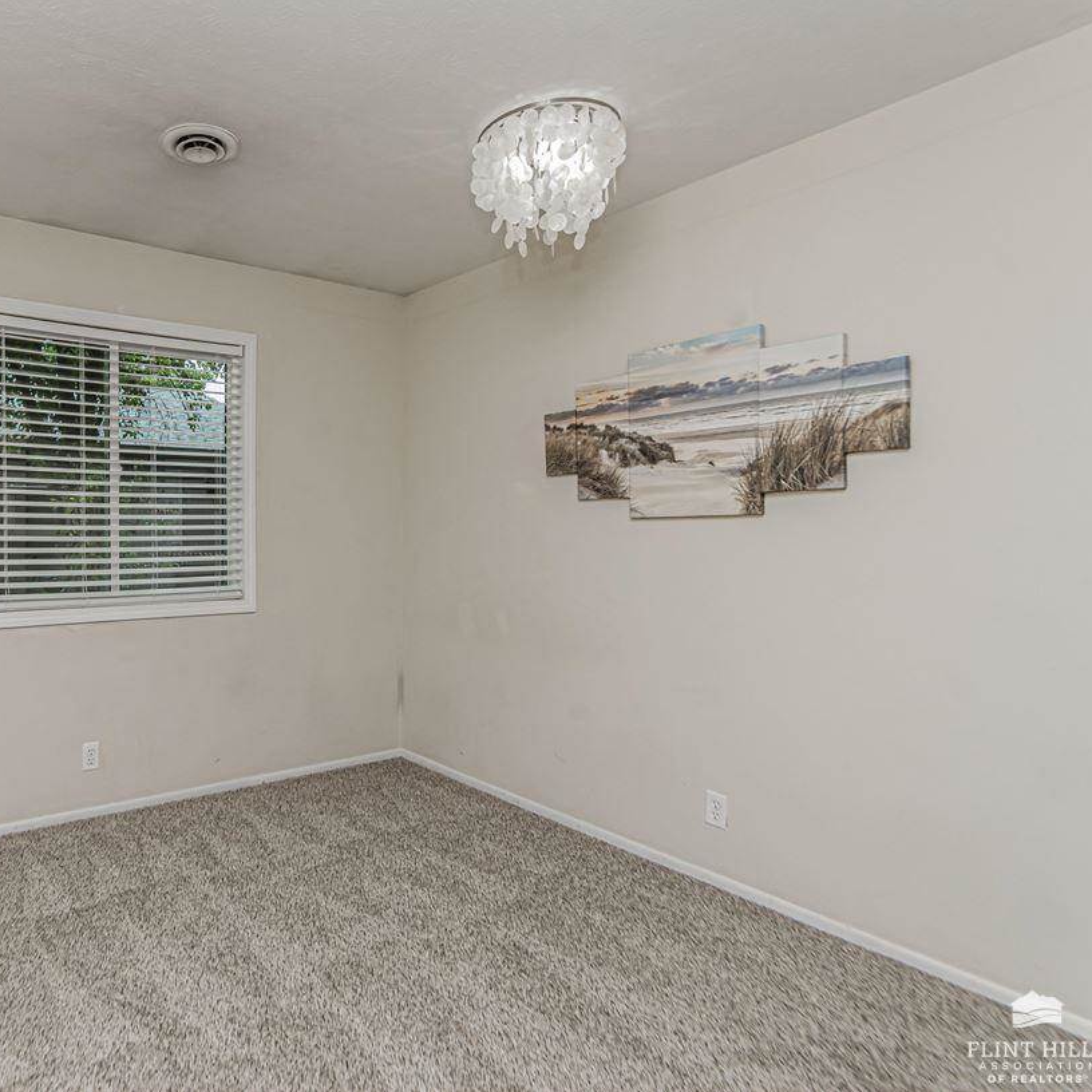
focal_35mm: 20
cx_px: 264
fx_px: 714
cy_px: 524
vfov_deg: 74.8
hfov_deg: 69.5
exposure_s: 1/60
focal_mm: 10
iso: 800
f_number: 11
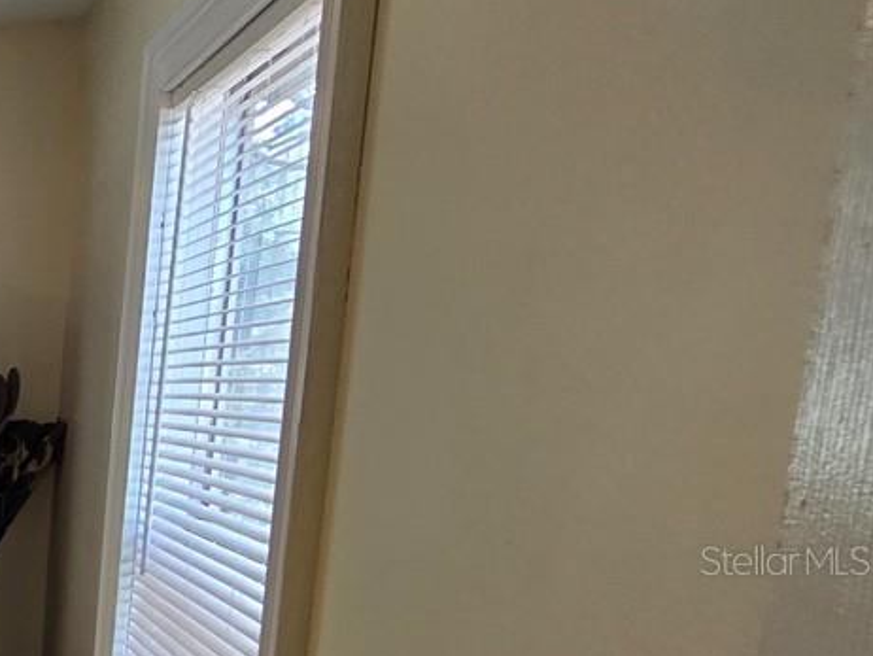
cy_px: 560
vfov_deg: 31.1
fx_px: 1135
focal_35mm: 45
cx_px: -633
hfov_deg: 23.8
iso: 125
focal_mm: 2.2
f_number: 2.2
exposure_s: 1/60
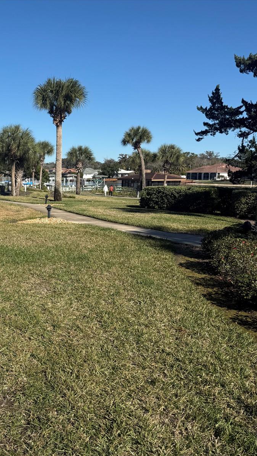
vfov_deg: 56.6
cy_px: 228
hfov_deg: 30.5
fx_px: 424
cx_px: -19
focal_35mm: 35
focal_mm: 6.76
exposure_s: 1/5714
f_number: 1.78
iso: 80
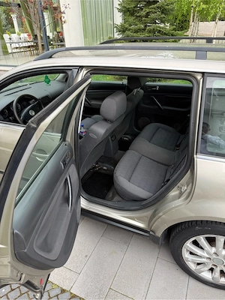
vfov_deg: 71.6
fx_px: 208
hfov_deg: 56.8
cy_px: 150
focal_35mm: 24
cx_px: 112
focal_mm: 6.76
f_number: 1.78
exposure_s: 1/414
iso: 100
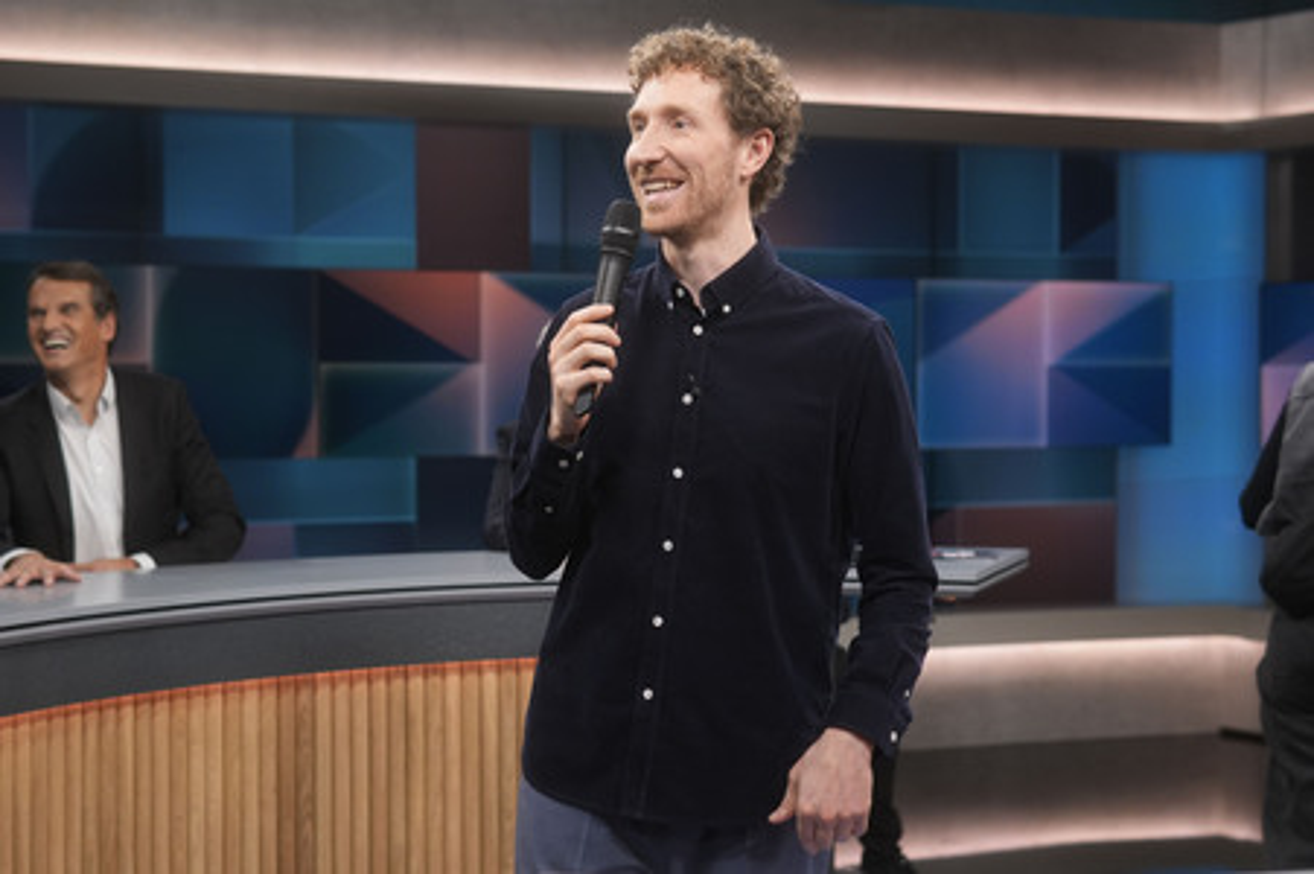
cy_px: 437
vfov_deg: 29.8
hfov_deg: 43.6
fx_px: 1641
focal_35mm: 45
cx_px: 657
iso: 640
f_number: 2.2
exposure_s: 1/250
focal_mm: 30
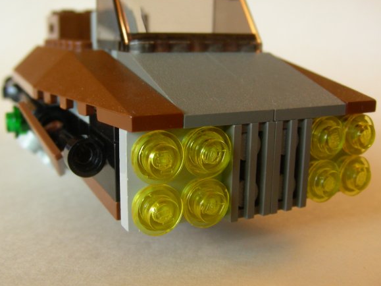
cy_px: 129
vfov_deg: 34.3
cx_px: 184
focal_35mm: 42
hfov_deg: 44.8
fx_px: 462
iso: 111
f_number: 3.5
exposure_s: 1/3.9
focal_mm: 6.3
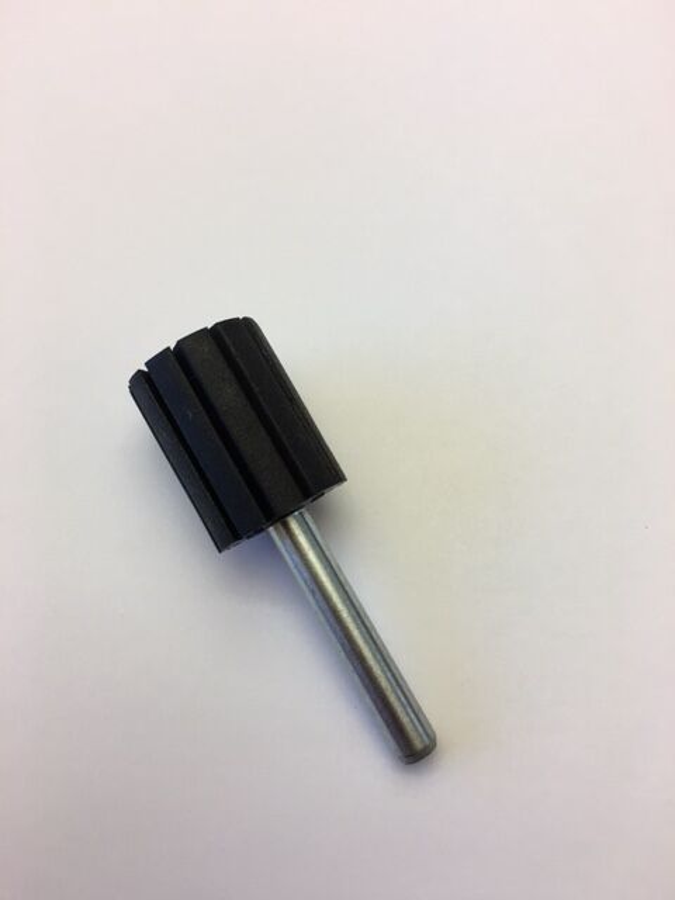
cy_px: 450
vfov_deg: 61.7
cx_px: 338
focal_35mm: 29
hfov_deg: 48.2
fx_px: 754
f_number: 2.2
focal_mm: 4.15
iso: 32
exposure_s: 1/33
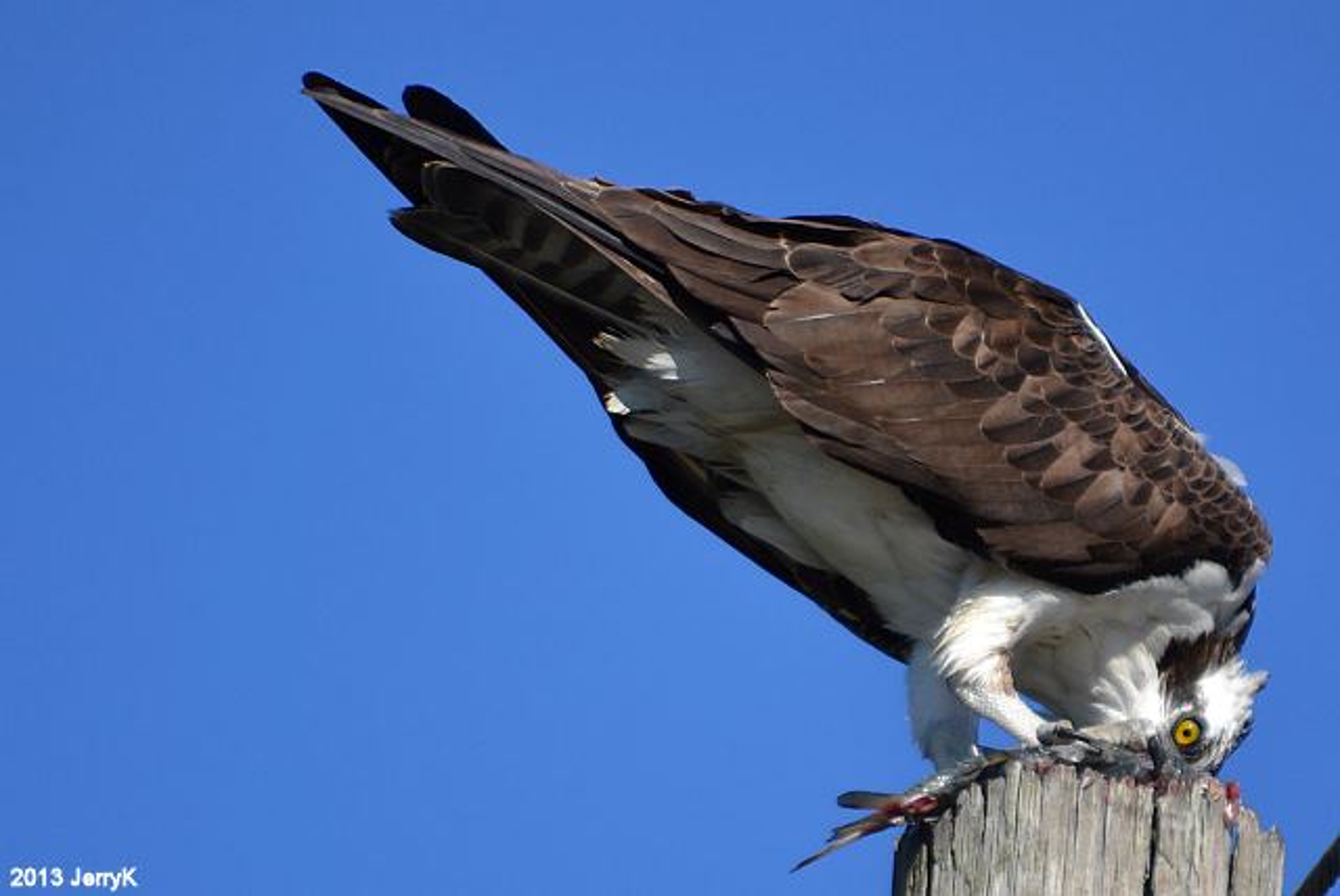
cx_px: 670
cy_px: 448
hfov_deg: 4.6
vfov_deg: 3.1
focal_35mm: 450
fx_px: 16765
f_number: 5.6
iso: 100
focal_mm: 300
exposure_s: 1/500
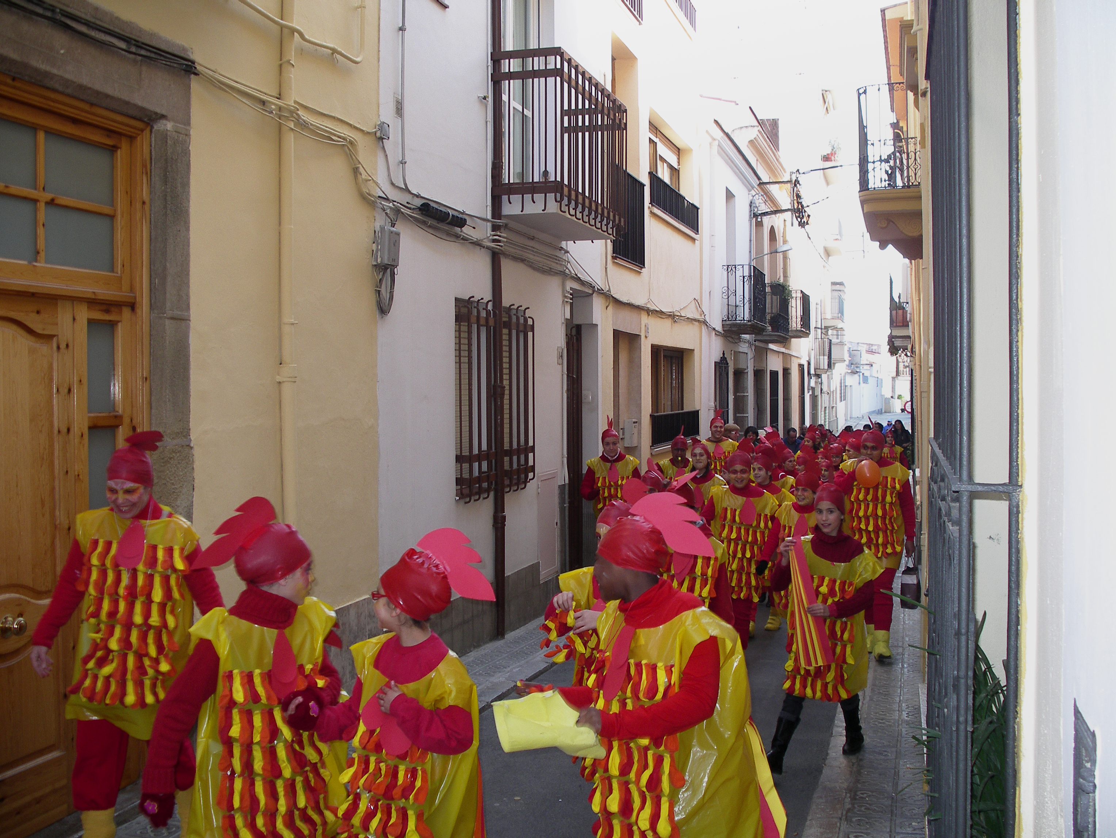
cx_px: 558
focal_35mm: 37
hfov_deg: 50.1
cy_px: 419
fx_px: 1194
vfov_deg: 38.7
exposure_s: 1/100
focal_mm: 7.8
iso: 80
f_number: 3.2
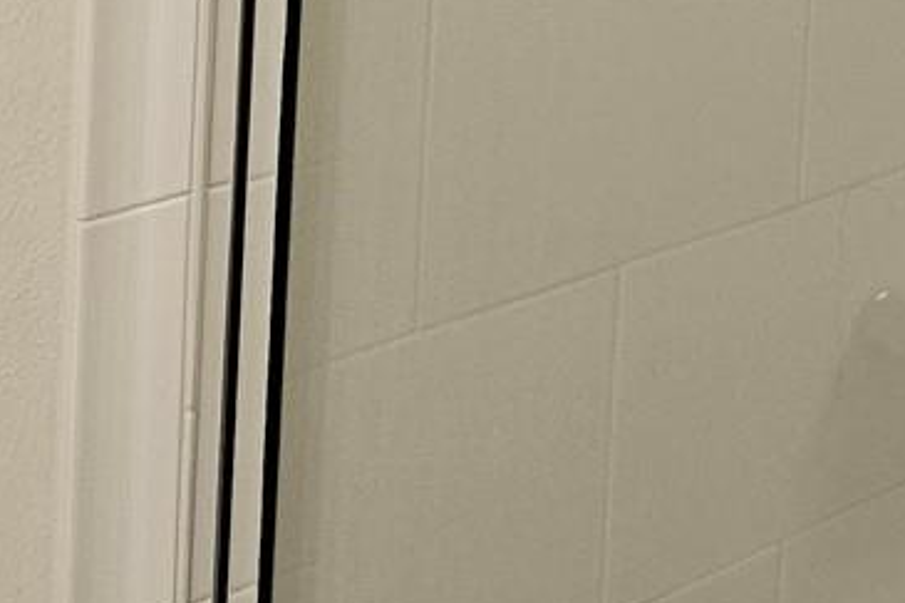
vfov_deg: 11.9
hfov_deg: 19.3
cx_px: 712
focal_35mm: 105
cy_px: -514
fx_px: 2638
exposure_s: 1/120
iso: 250
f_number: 1.7
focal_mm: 6.3
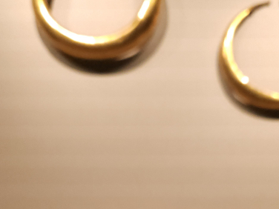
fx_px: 395
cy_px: 188
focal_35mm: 49
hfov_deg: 38.8
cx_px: 164
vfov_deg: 28.5
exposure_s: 1/1000
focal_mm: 6.3
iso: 1600
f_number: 1.7
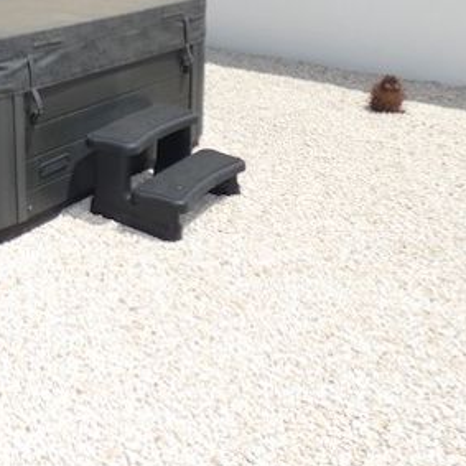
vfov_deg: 35.8
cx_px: 9
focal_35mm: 44
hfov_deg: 35.1
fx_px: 670
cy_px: 40
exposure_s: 1/2000
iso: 80
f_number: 2.8
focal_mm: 3.6
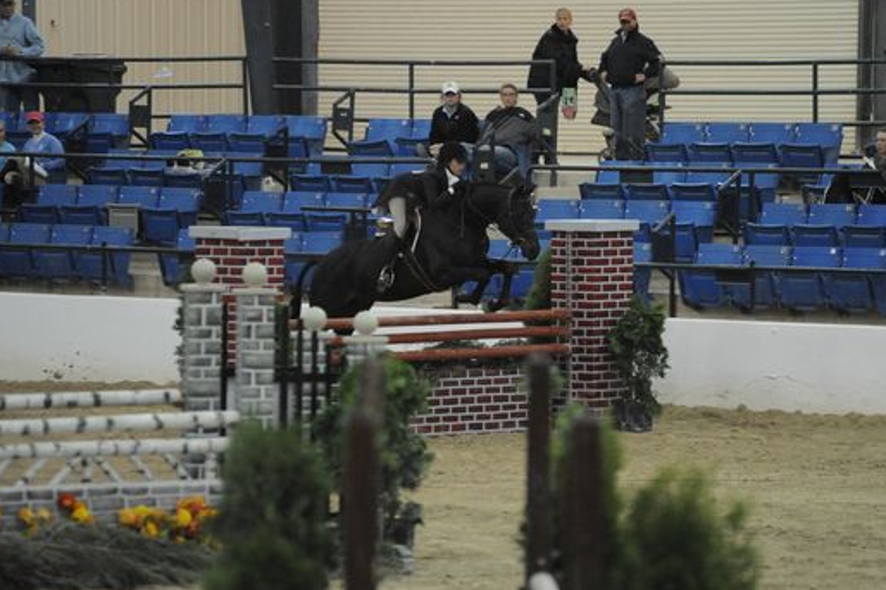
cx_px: 507
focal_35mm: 249
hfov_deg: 8.3
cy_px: 304
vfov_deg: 5.5
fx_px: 6124
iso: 6400
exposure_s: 1/400
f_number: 2.8
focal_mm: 200
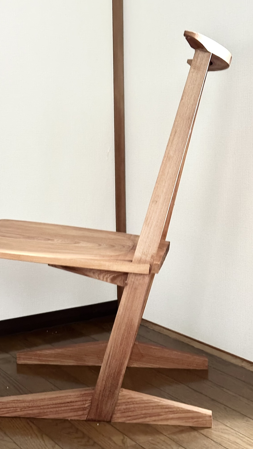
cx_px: 98
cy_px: 227
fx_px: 632
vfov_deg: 39.2
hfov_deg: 22.6
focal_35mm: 53
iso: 1000
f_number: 1.78
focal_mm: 6.86
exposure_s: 1/15
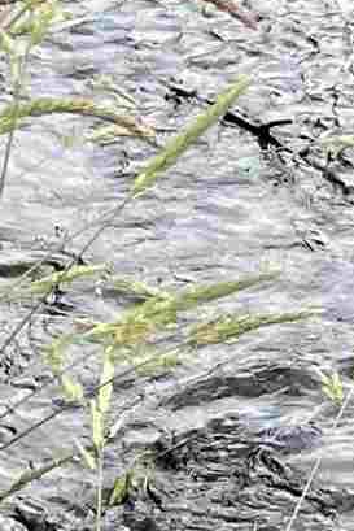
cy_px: -632
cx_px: 1255
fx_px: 2991
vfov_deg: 9.3
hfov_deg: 6.0
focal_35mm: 203
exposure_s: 1/121
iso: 80
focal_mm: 4.2
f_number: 1.6
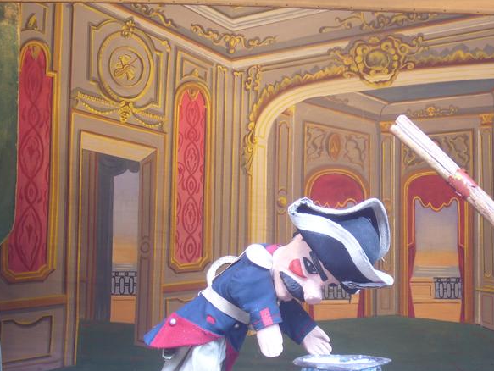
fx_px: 1371
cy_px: 199
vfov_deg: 15.4
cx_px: 320
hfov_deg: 20.4
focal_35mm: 96
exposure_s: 1/20
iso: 80
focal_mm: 11.5
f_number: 4
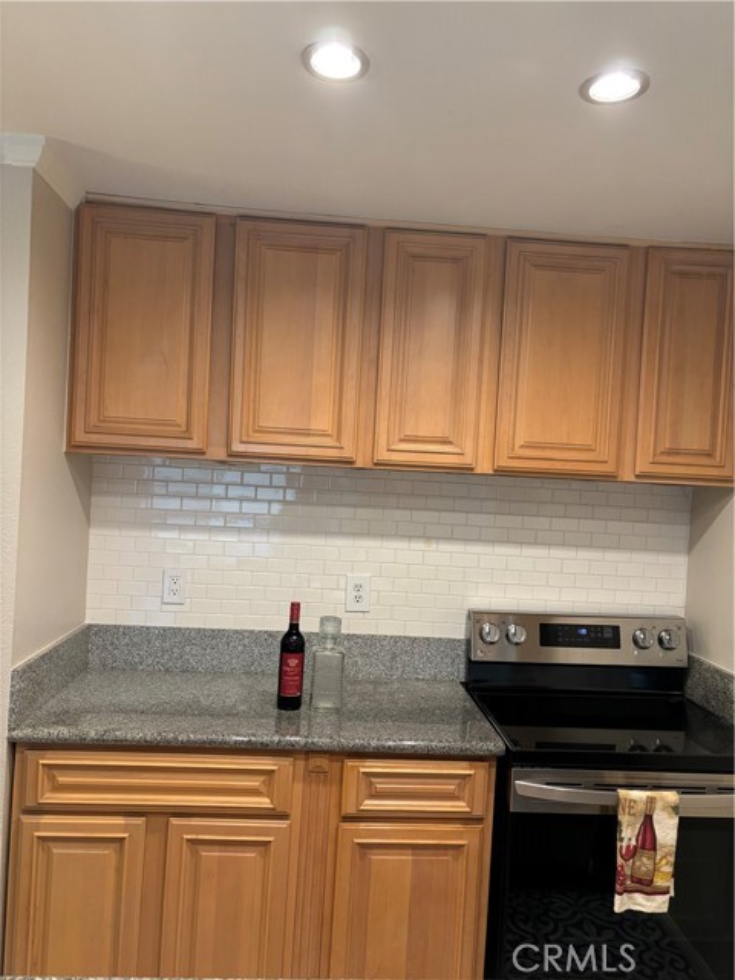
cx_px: 368
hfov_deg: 53.1
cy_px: 490
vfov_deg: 67.3
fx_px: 736
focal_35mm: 26
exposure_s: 1/60
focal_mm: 5.96
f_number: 1.6
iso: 160
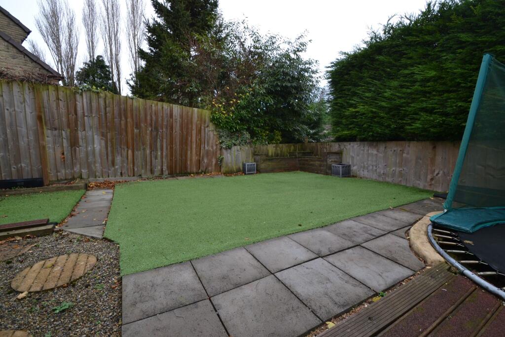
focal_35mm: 15
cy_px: 168
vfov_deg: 77.3
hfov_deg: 100.4
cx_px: 252
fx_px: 210
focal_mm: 10
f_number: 5.6
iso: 280
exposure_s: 1/125
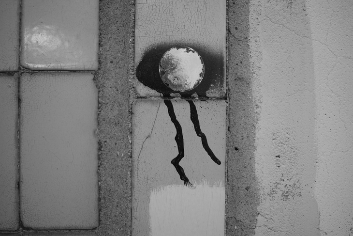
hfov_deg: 59.5
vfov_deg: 41.7
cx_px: 176
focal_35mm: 32
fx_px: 309
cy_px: 118
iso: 400
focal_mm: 21
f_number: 3.8
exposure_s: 1/640
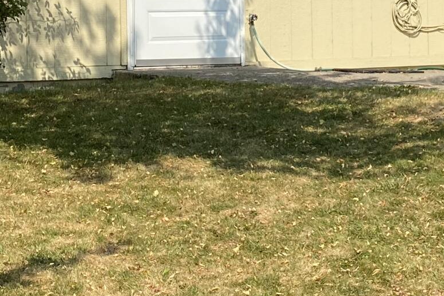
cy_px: 25
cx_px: 346
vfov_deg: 12.9
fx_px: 1295
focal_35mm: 105
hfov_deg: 19.3
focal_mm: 4.25
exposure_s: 1/1996
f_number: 1.8
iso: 32
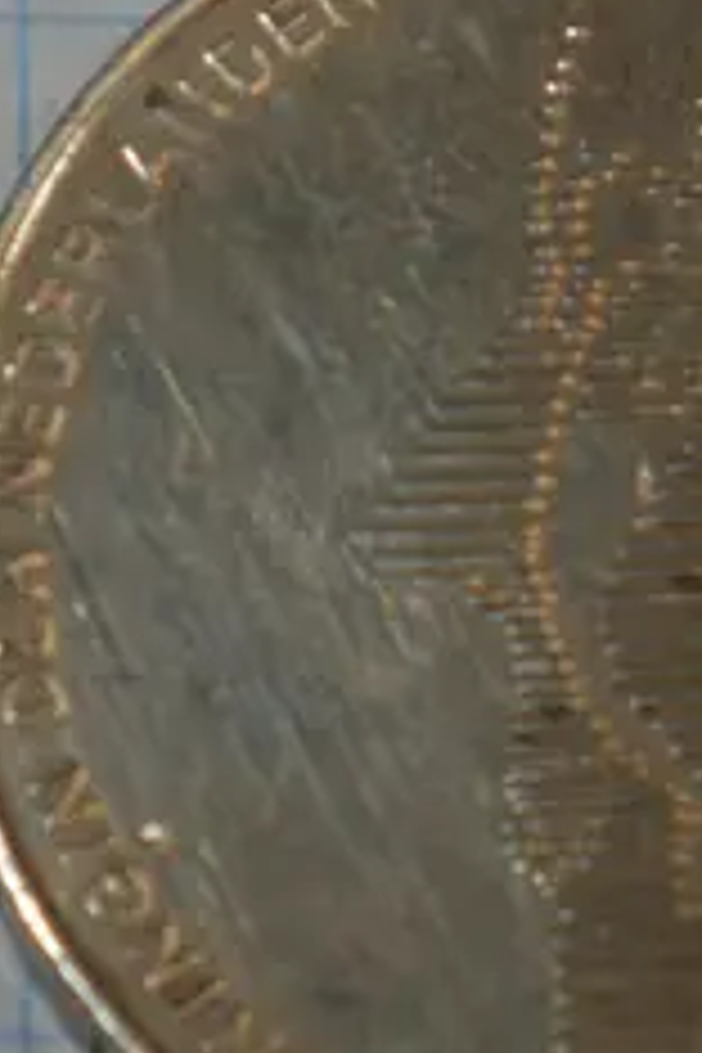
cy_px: 371
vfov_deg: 5.4
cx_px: -288
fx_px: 11173
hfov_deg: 3.6
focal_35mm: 382
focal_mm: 42
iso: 200
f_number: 5.6
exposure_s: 1/160
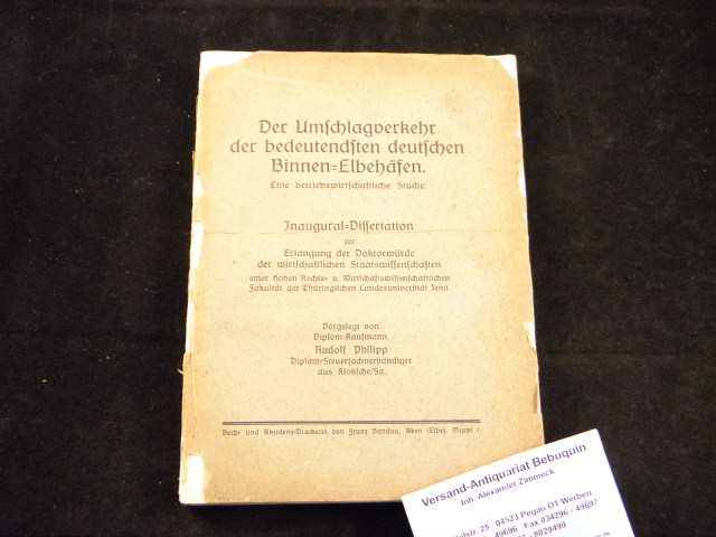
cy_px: 268
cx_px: 358
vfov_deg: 35.1
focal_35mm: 41
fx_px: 848
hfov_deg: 45.8
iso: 400
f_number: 3.8
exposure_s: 1/30
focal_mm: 7.5
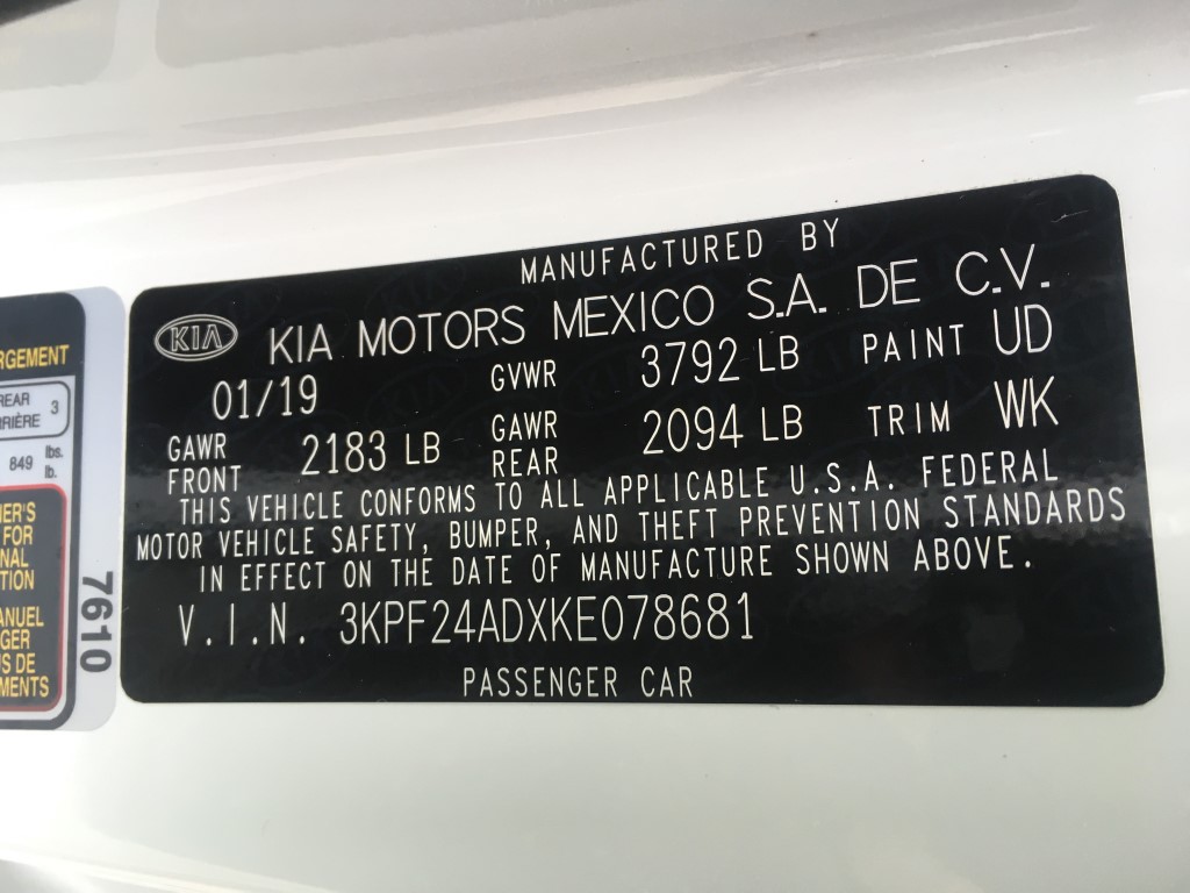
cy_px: 446
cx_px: 595
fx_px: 997
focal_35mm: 29
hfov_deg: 61.7
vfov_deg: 48.2
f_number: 2.2
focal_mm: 4.15
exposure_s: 1/30
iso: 25
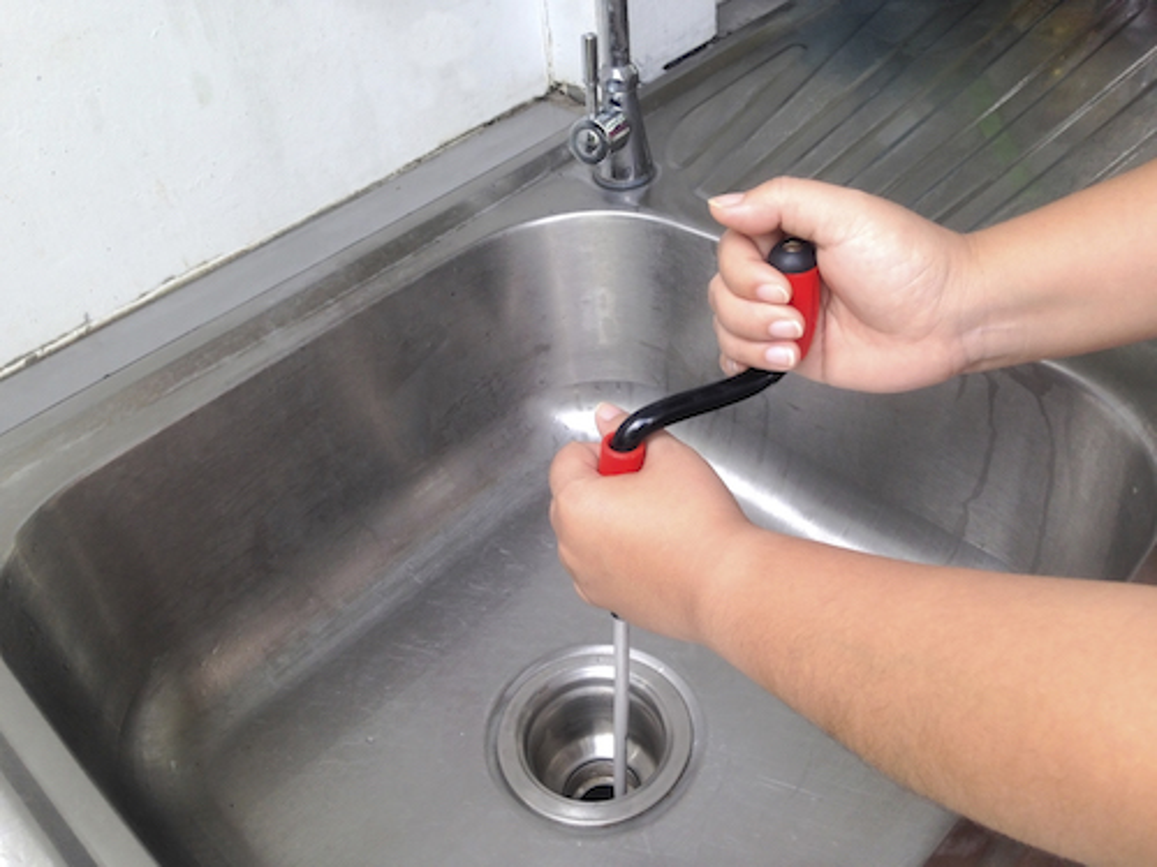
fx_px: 1103
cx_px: 578
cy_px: 434
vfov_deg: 42.9
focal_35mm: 33
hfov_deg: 55.4
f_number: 2.4
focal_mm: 4.12
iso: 50
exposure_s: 1/140
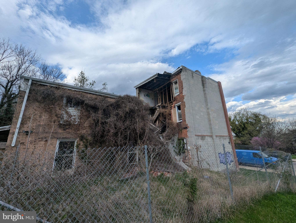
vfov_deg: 90.1
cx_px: 148
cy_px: 112
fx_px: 111
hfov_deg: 106.1
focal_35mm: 13
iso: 49
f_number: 2.2
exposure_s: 1/1229
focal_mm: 1.95
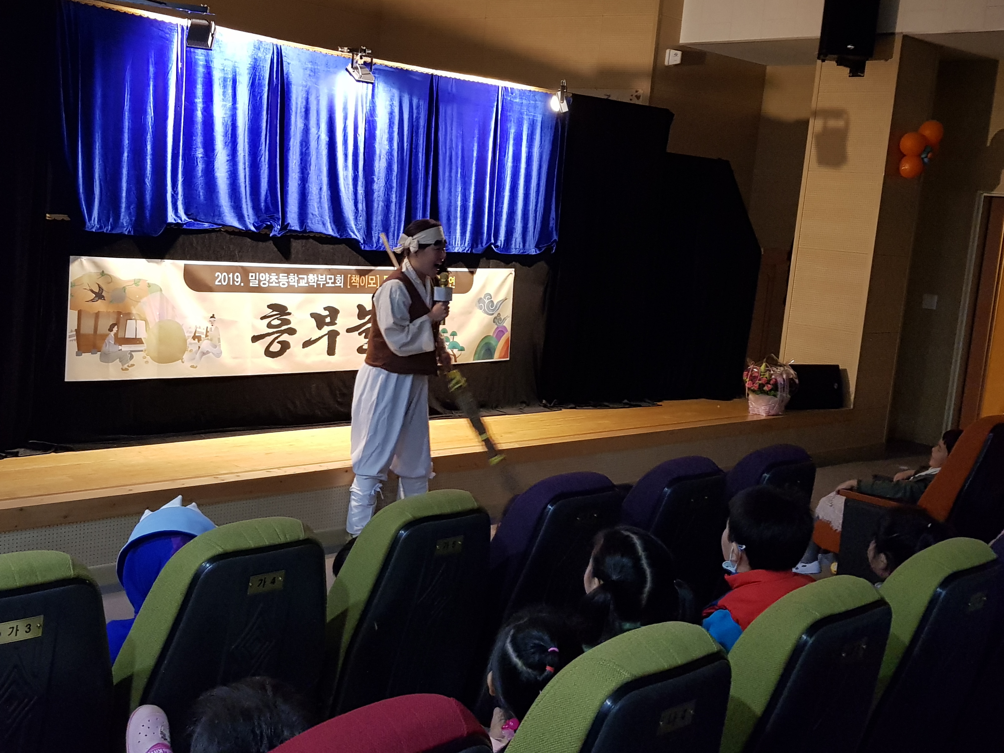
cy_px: 376
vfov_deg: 53.1
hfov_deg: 67.3
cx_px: 502
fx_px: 754
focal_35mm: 26
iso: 400
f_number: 1.7
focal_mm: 4.2
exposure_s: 1/60
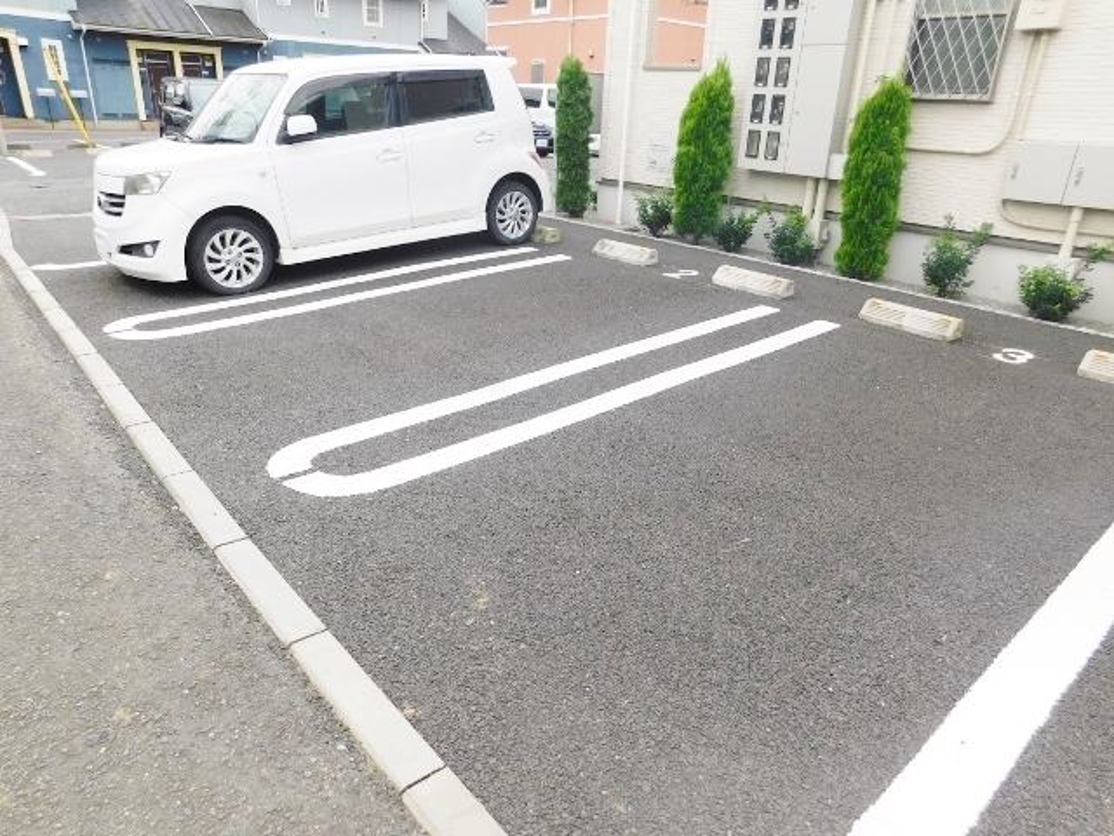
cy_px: 418
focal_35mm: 24
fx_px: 772
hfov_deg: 71.6
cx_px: 557
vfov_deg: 56.8
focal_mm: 4.1
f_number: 3
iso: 125
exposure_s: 1/250
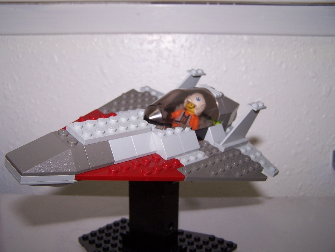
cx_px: 168
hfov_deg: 49.0
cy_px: 126
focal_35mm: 38
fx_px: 368
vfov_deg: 37.7
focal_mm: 6.3
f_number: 2.8
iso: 80
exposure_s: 1/60
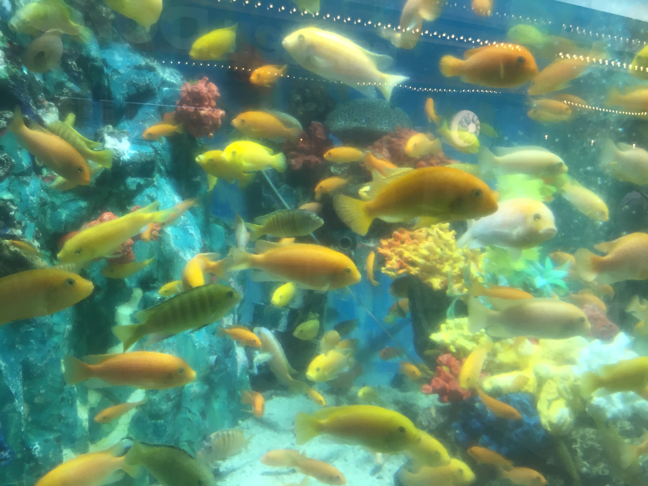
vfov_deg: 48.2
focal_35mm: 29
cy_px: 243
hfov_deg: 61.7
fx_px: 543
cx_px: 324
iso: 64
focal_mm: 4.15
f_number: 2.2
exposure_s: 1/30
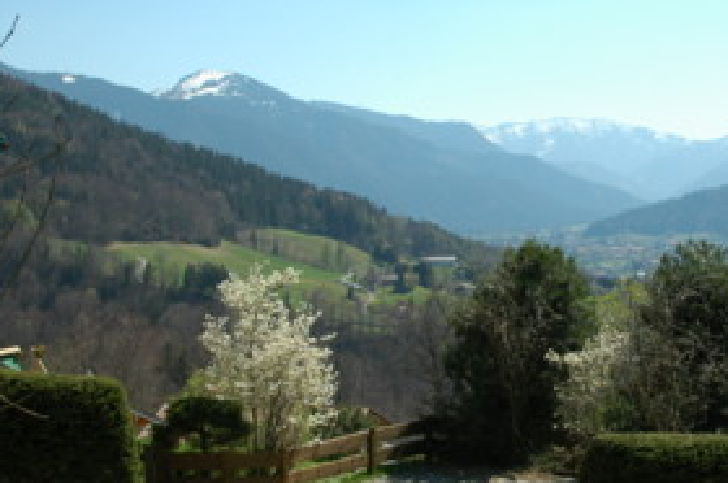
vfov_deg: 22.6
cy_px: 254
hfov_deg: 33.1
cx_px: 491
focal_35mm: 60
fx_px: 1212
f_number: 13
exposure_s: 1/200
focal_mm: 28
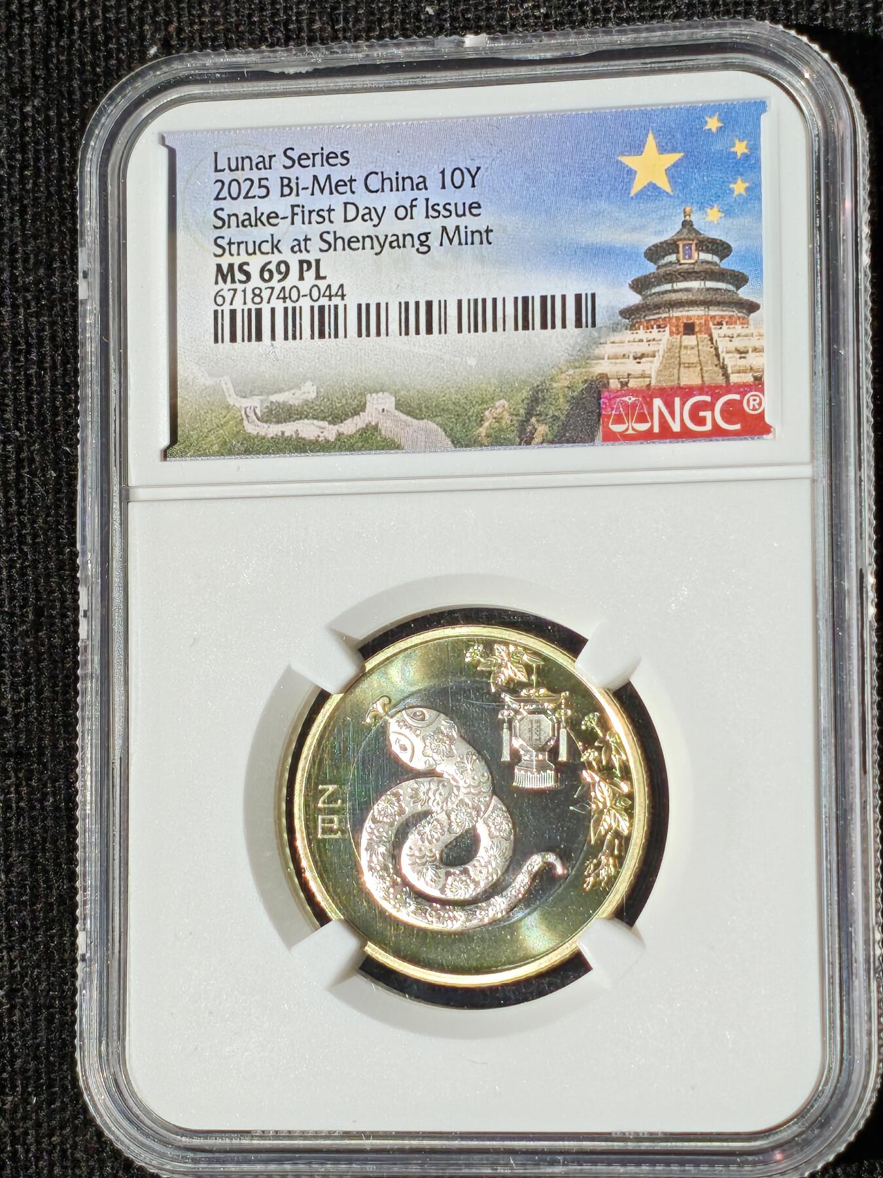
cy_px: 589
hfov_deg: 14.5
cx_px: 442
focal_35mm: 102
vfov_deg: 19.3
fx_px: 3469
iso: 50
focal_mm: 4.94
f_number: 1.5
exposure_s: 1/4370
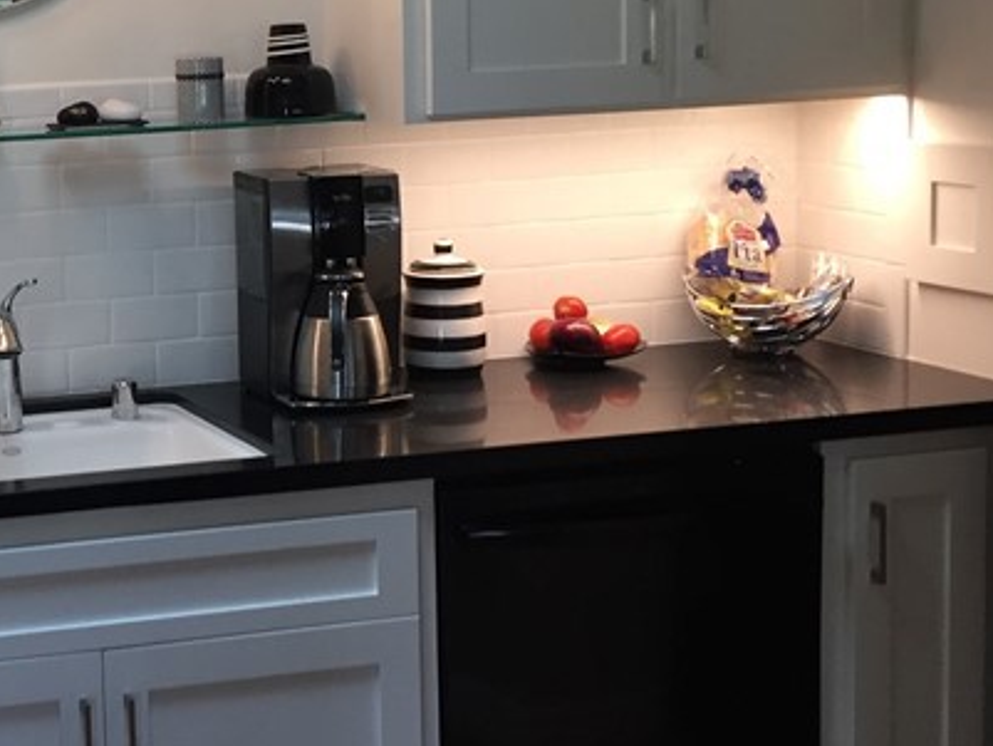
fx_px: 2123
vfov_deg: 19.9
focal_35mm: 74
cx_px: -25
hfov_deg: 24.9
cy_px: 275
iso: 64
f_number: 2.2
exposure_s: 1/30
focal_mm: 4.15
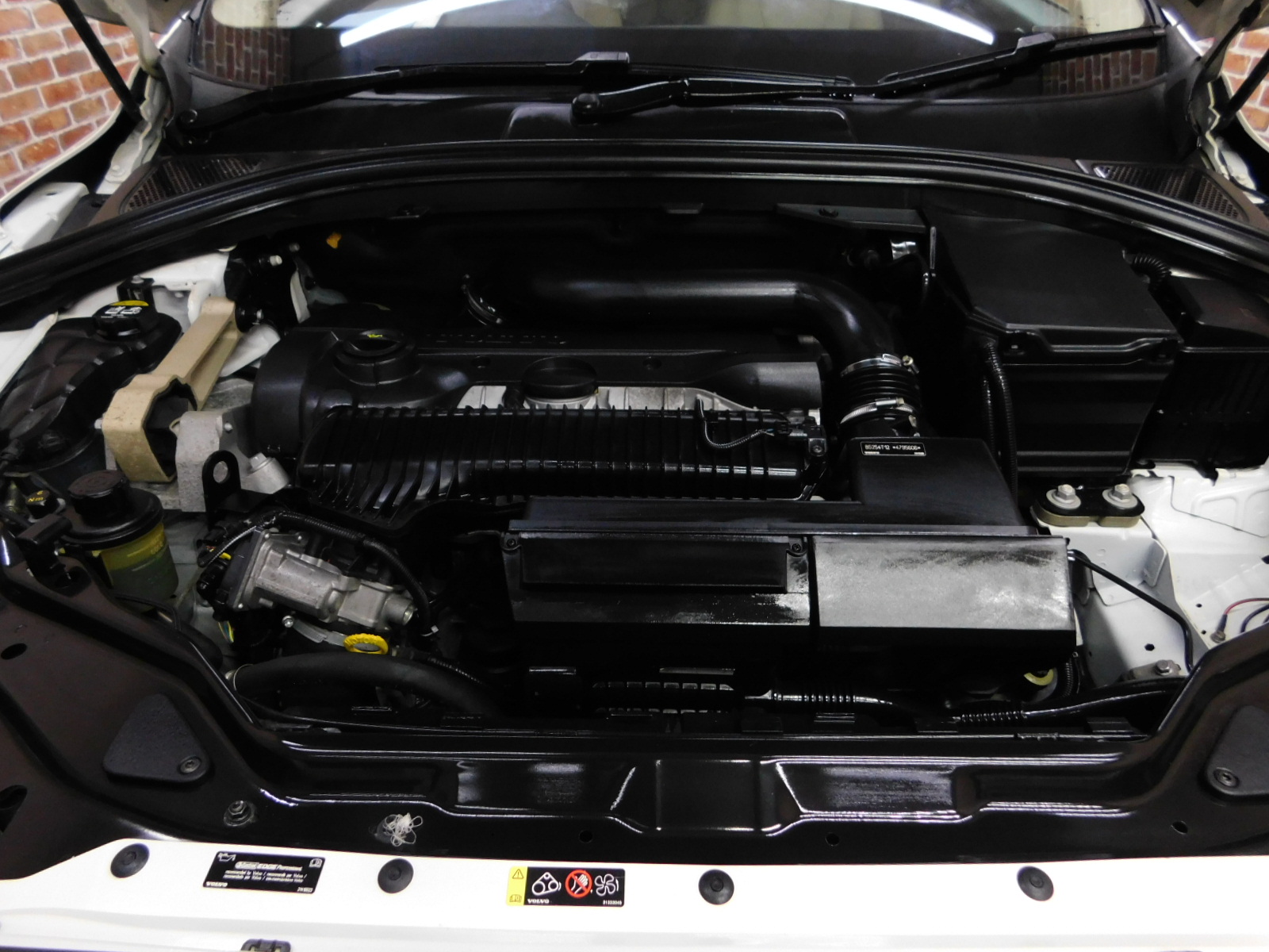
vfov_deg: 58.9
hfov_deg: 73.9
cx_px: 634
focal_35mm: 23
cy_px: 476
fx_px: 843
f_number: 3
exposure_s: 1/30
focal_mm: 4
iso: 320
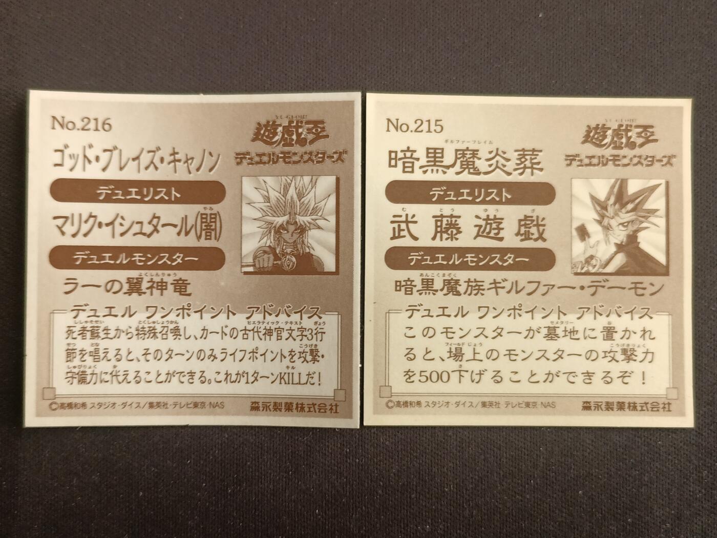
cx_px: 358
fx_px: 870
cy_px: 269
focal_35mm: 42
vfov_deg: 34.3
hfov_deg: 44.8
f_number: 1.8
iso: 245
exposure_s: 1/50
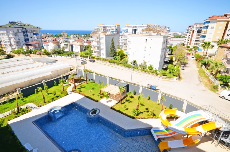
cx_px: 115
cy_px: 76
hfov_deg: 85.5
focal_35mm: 20
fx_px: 124
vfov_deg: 63.0
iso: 100
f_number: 8
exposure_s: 1/250
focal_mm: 13
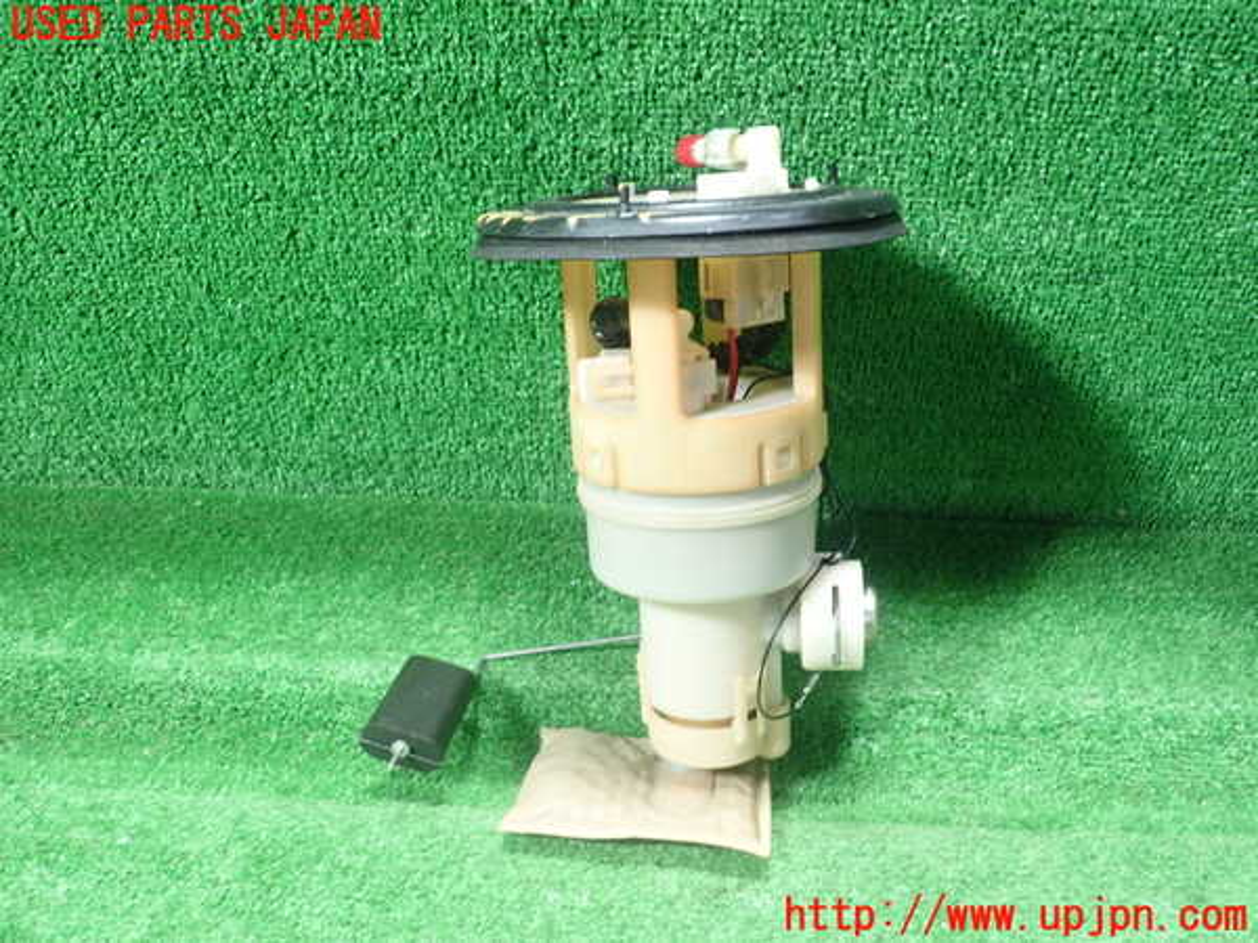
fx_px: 1090
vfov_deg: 46.8
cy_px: 472
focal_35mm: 30
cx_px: 629
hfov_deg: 60.0
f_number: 2.3
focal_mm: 5.5
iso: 800
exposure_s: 1/80
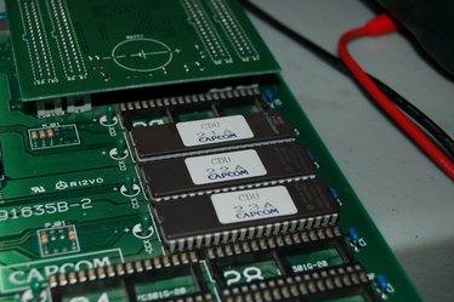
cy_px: 155
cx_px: 212
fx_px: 769
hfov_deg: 32.9
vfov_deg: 22.2
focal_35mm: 61
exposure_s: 1/125
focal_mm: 38
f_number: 5.6
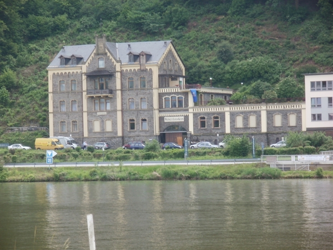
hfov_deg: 13.3
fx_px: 1433
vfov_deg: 10.0
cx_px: 166
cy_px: 125
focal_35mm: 149
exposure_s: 1/160
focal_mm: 26
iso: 100
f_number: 5.4
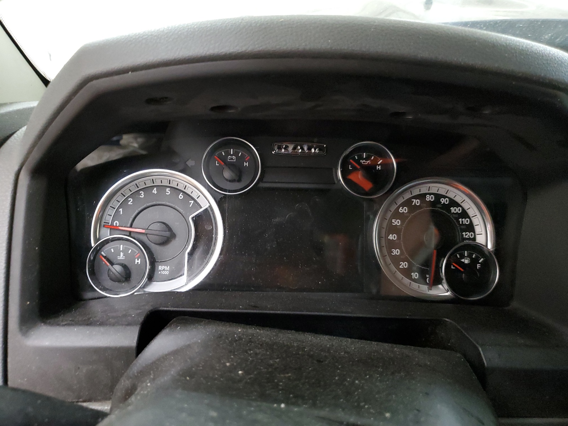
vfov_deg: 53.1
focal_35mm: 26
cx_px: 284
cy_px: 213
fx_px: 427
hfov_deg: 67.3
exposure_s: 1/15
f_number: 1.5
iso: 374
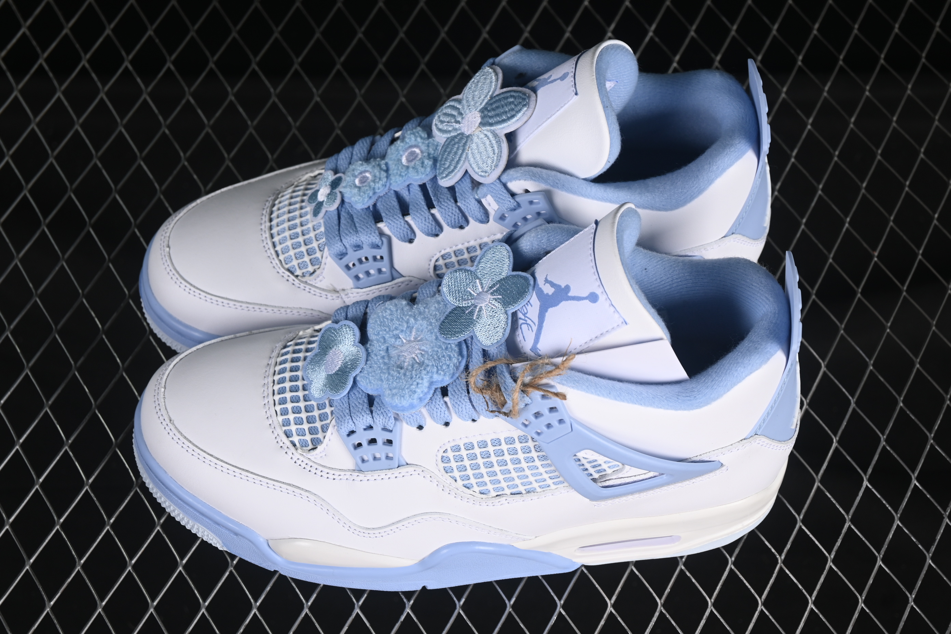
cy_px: 317
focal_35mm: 75
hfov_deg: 27.0
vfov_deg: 18.2
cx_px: 476
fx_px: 1981
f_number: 7.1
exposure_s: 1/80
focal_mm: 50
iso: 160
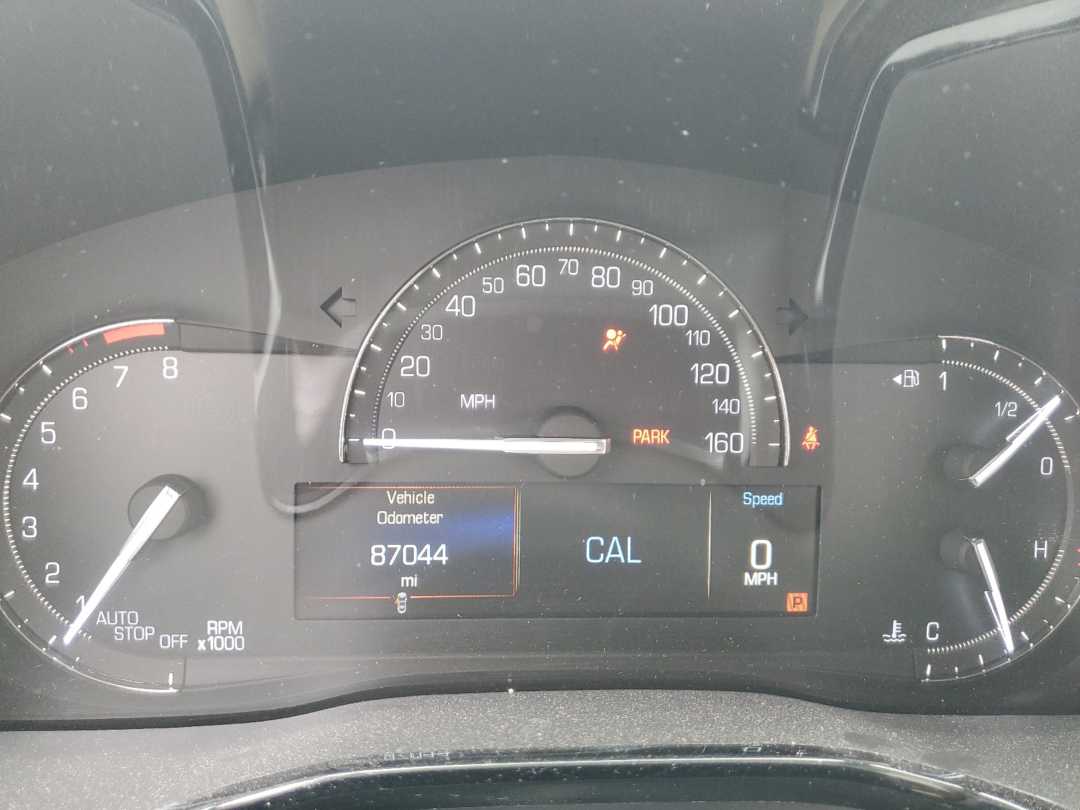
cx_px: 540
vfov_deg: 53.1
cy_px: 405
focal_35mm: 26
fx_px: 811
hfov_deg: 67.3
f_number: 1.5
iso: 176
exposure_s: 1/60.2
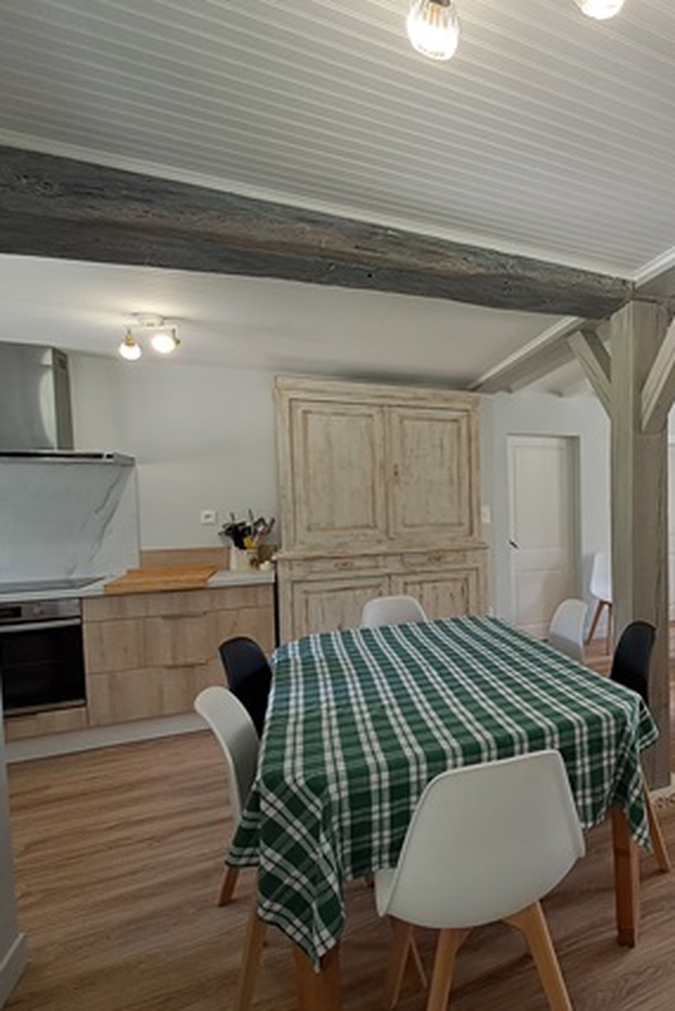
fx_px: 534
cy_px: 526
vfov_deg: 86.8
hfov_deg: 56.0
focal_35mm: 19
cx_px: 606
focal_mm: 1.42
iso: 64
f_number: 2.2
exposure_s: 1/50
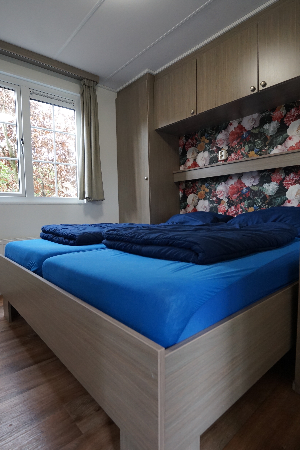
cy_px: 230
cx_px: 136
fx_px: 238
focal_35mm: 19
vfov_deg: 86.9
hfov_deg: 64.4
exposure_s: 1/160
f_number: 4
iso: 1600
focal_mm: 12
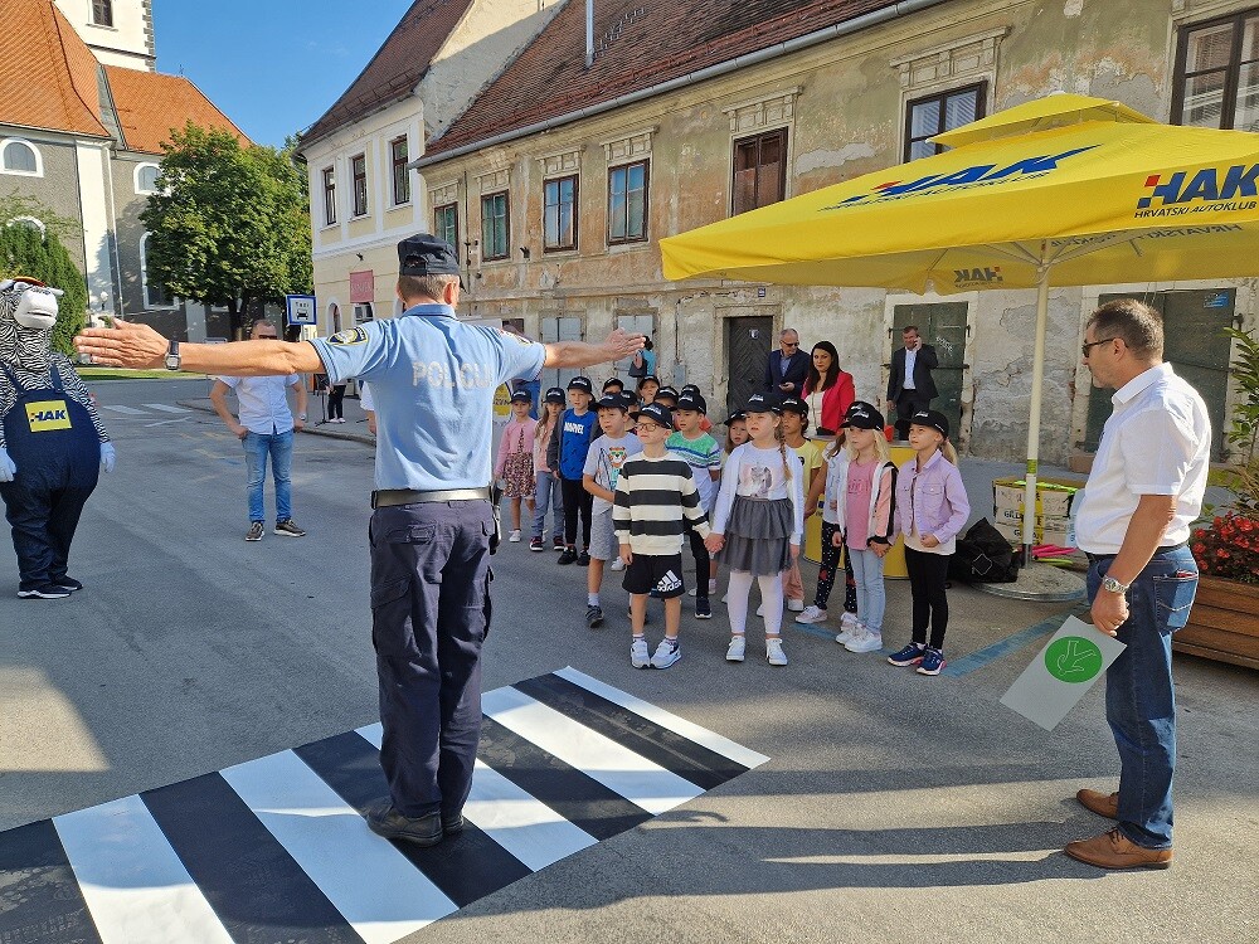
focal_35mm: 23
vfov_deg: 58.9
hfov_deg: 73.9
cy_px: 472
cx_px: 630
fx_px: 837
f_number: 1.8
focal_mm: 5.4
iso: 50
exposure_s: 1/764
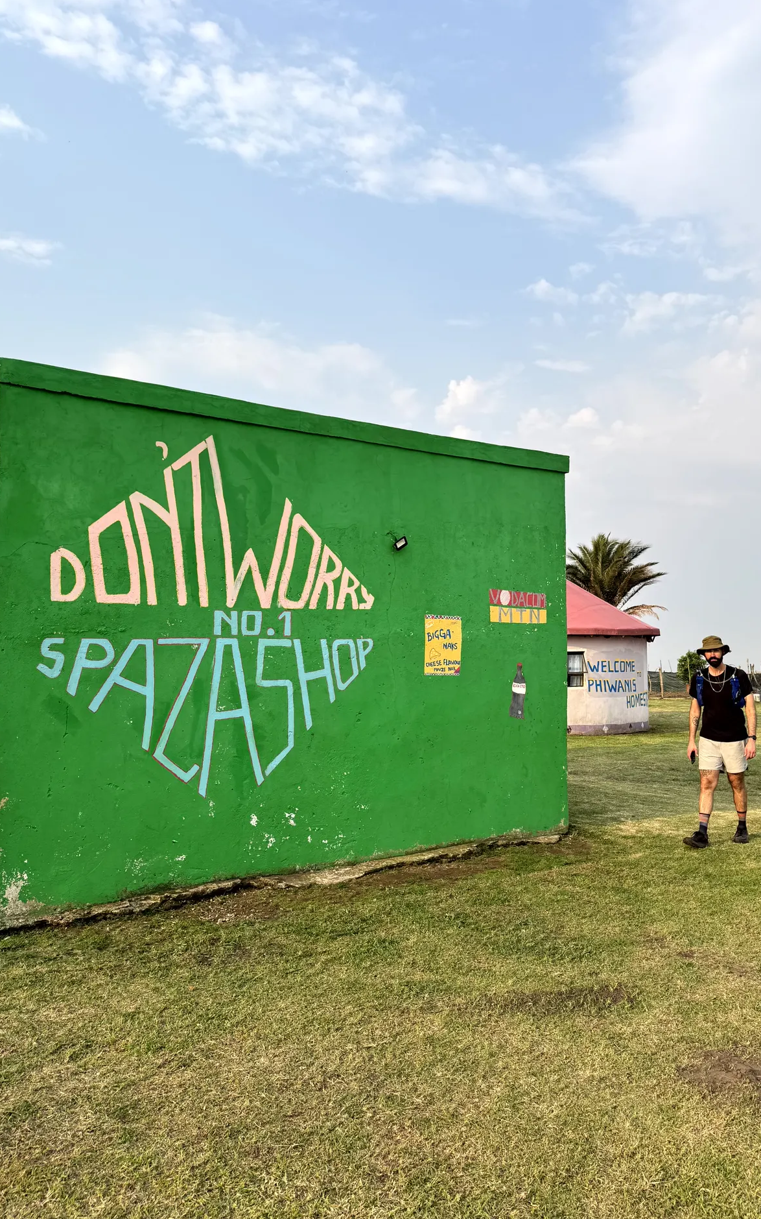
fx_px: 863
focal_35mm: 26
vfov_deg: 70.4
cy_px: 601
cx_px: 408
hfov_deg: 47.6
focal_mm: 6.76
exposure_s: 1/2174
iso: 80
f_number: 1.78
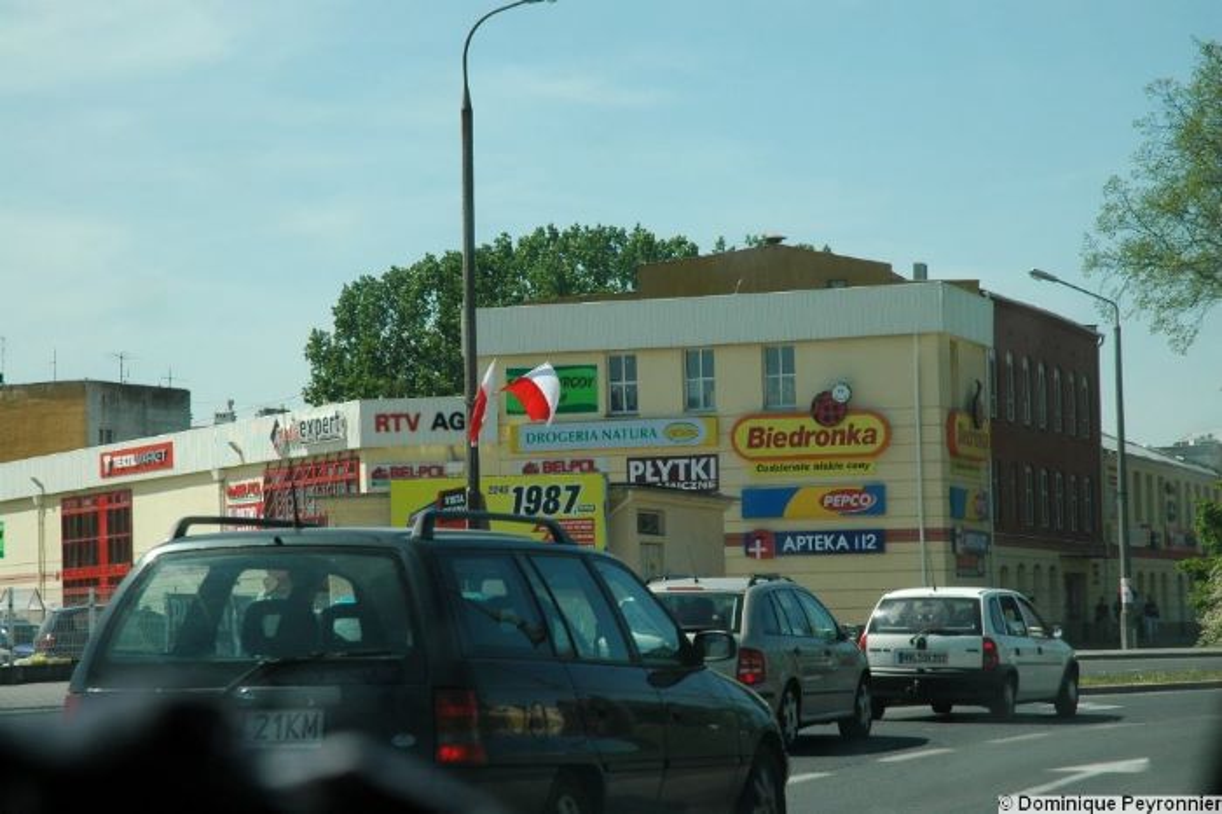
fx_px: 3562
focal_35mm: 105
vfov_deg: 13.0
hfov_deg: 19.5
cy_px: 407
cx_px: 611
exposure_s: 1/750
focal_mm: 70
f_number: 8
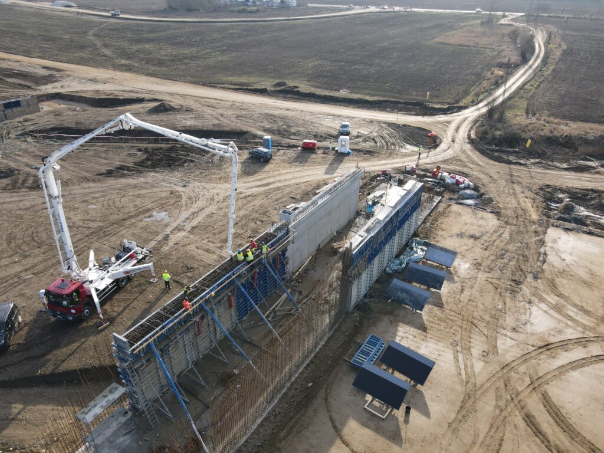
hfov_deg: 71.6
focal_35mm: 24
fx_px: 419
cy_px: 226
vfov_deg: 56.8
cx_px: 302
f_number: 2.8
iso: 170
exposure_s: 1/15
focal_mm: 4.5
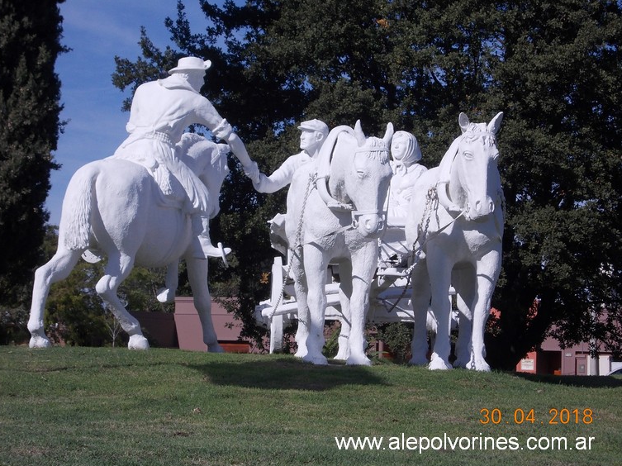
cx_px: 309
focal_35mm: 115
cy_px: 235
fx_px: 2065
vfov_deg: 12.9
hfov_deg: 17.1
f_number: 11.6
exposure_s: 1/200
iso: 80
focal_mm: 16
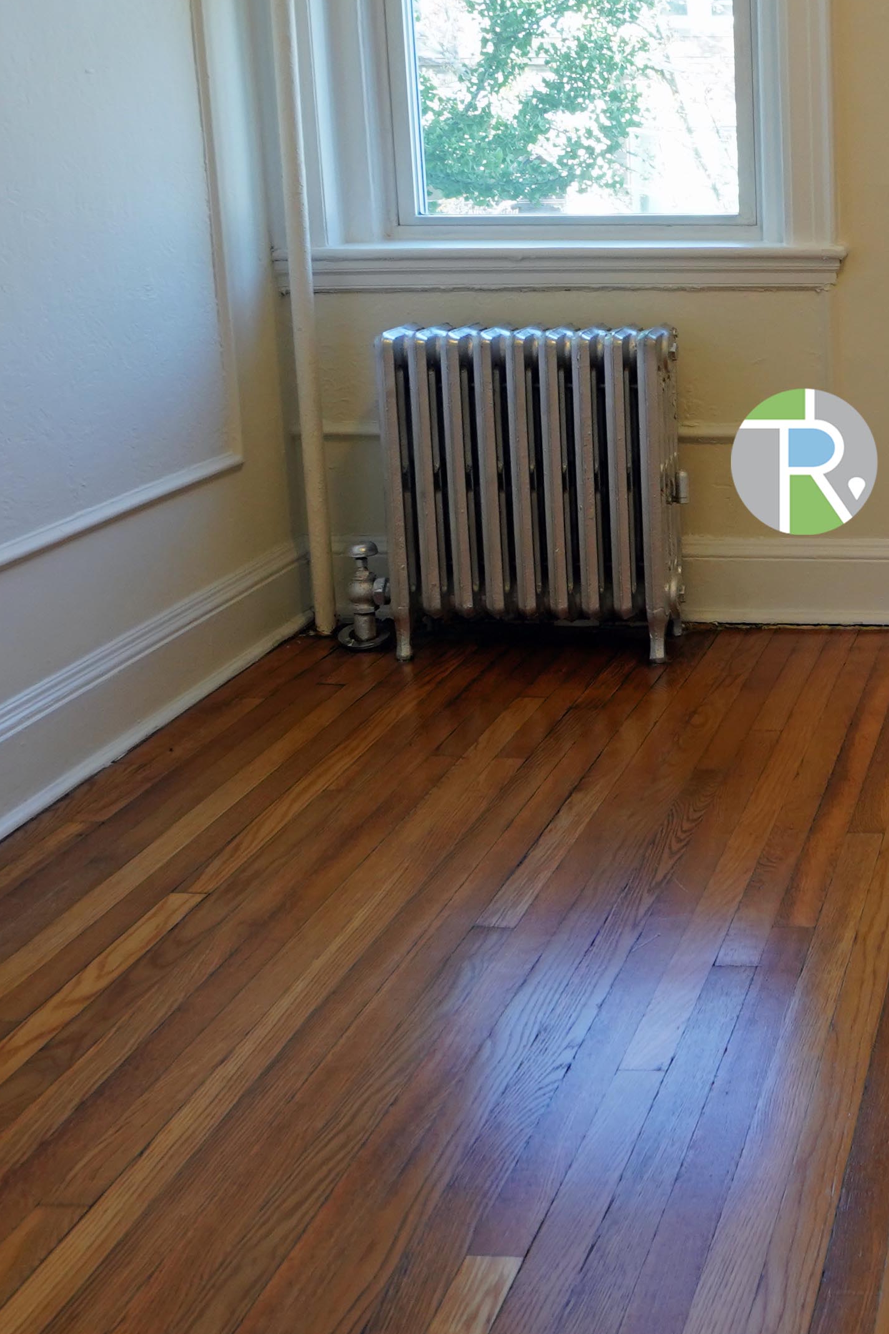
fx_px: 1667
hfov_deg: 26.8
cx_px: 1039
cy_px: 442
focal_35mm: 45
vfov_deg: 43.0
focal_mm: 16
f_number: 5
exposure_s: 1/80
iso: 1000
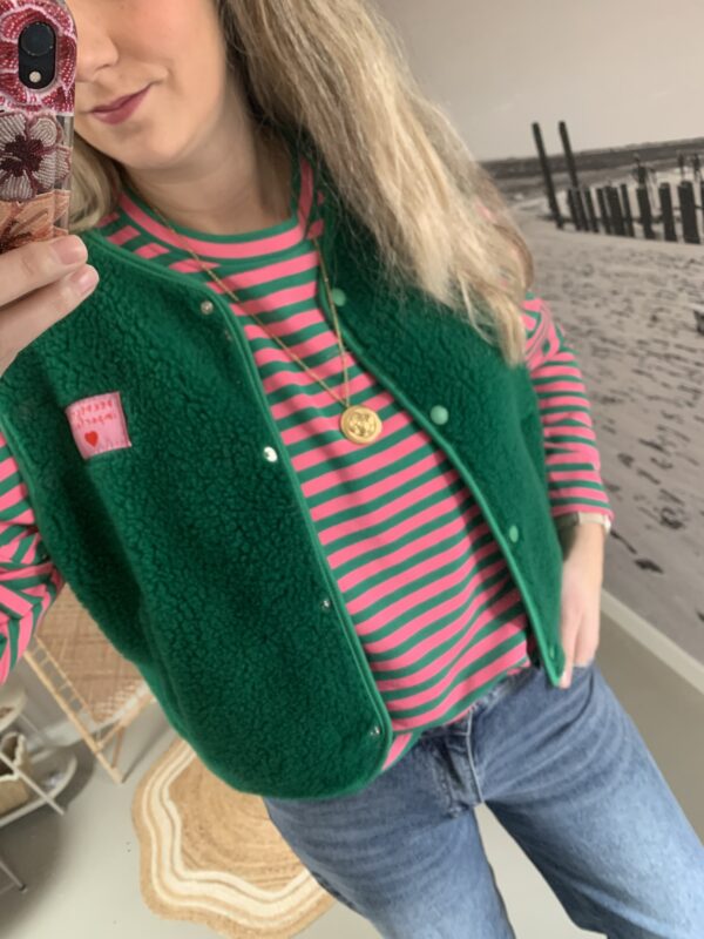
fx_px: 705
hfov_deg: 53.1
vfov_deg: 67.3
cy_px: 470
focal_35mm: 26
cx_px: 352
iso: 400
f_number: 1.8
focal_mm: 4.25
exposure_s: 1/46
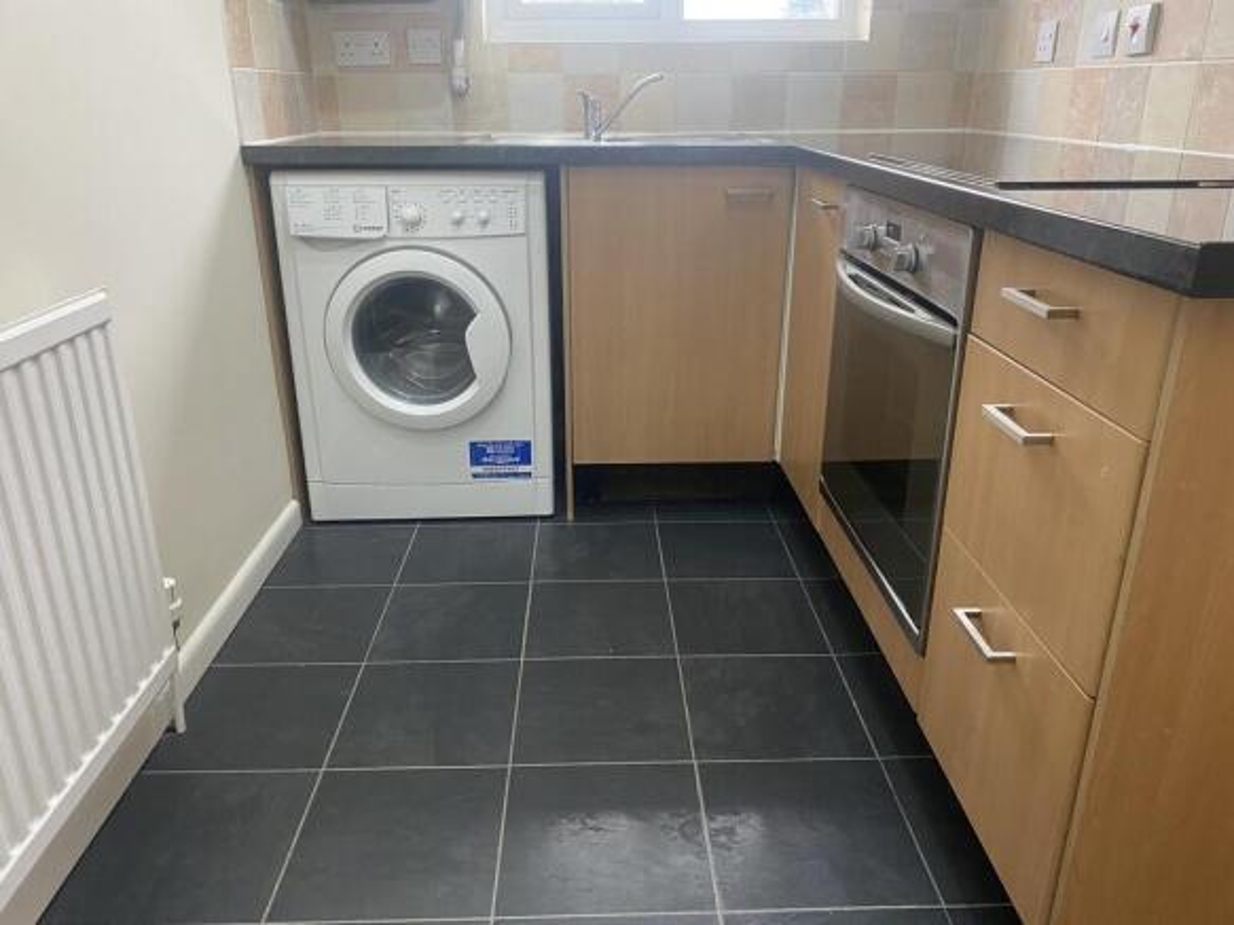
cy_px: 462
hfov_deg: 67.3
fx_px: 927
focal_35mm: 26
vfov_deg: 53.0
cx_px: 617
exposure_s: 1/50
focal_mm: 4.25
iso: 320
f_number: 1.8
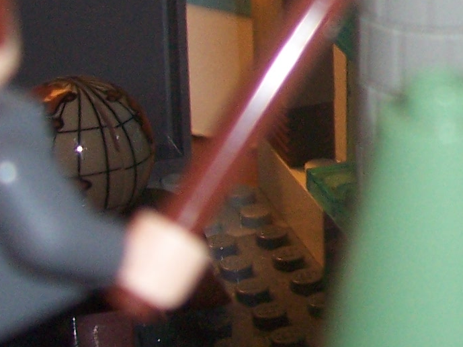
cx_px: 787
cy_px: -126
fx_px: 2087
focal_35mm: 156
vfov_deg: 9.3
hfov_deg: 11.8
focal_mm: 7
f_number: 3
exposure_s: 1/60
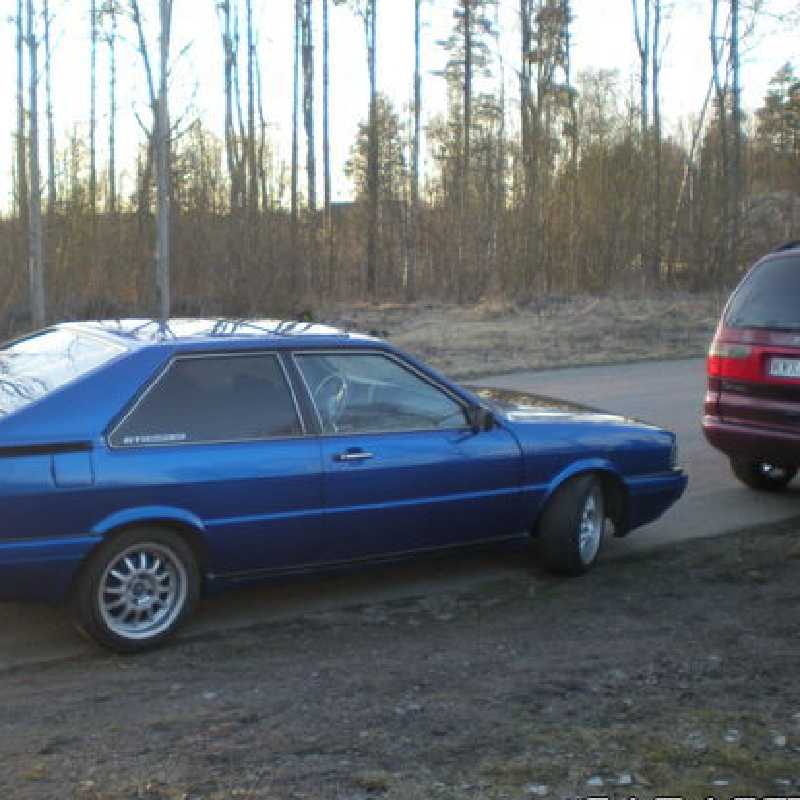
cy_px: 362
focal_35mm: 52
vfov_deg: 32.8
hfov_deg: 32.6
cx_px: 289
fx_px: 1360
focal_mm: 6.3
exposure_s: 1/68.2
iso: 100
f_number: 3.1
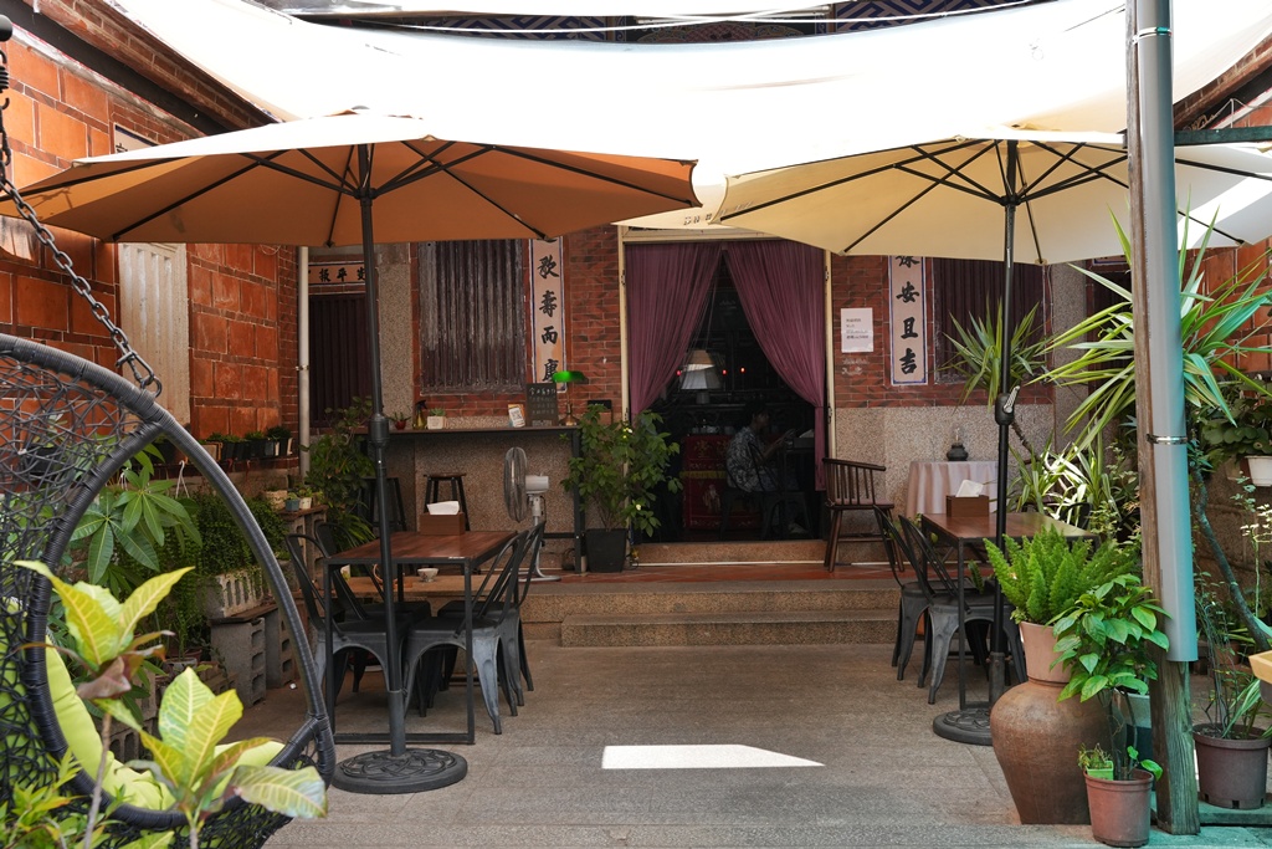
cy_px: 424
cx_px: 636
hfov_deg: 49.1
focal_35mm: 39
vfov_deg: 33.9
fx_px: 1392
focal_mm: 39.4
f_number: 8
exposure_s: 1/320
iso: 1250
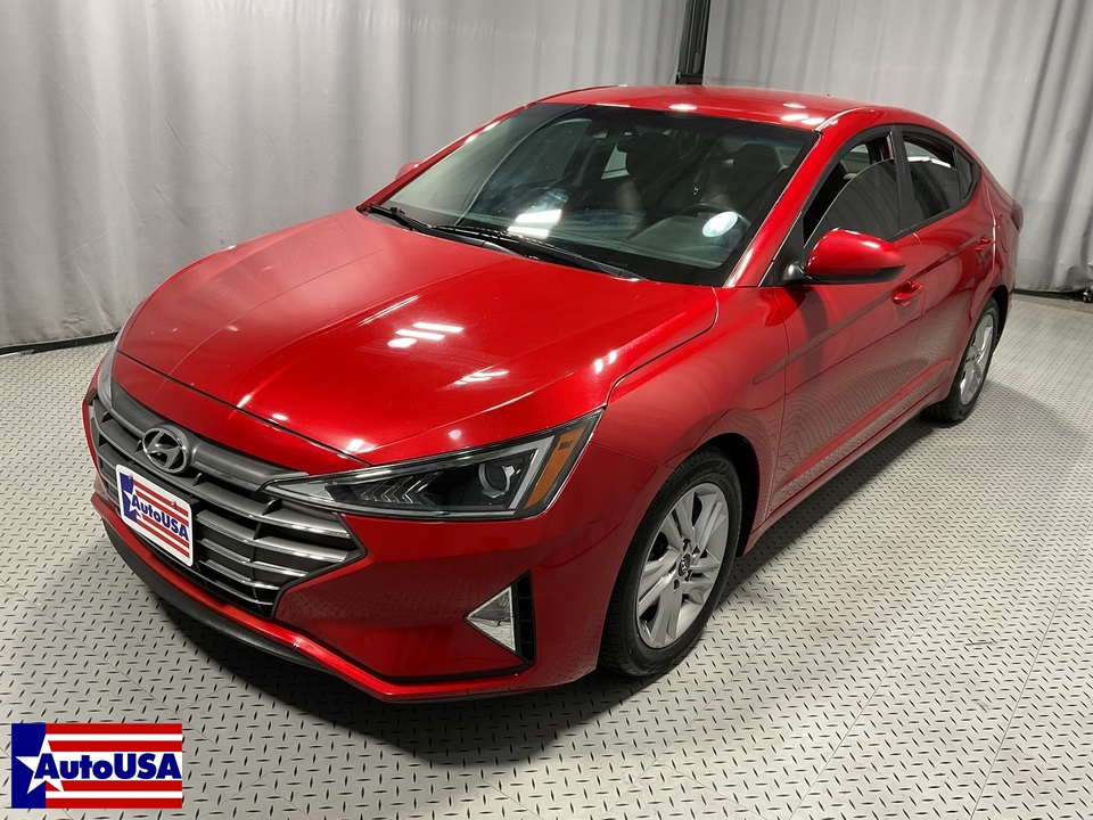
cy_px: 410
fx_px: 916
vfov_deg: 48.2
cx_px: 546
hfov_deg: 61.7
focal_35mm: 29
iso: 40
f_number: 1.8
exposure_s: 1/50
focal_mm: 3
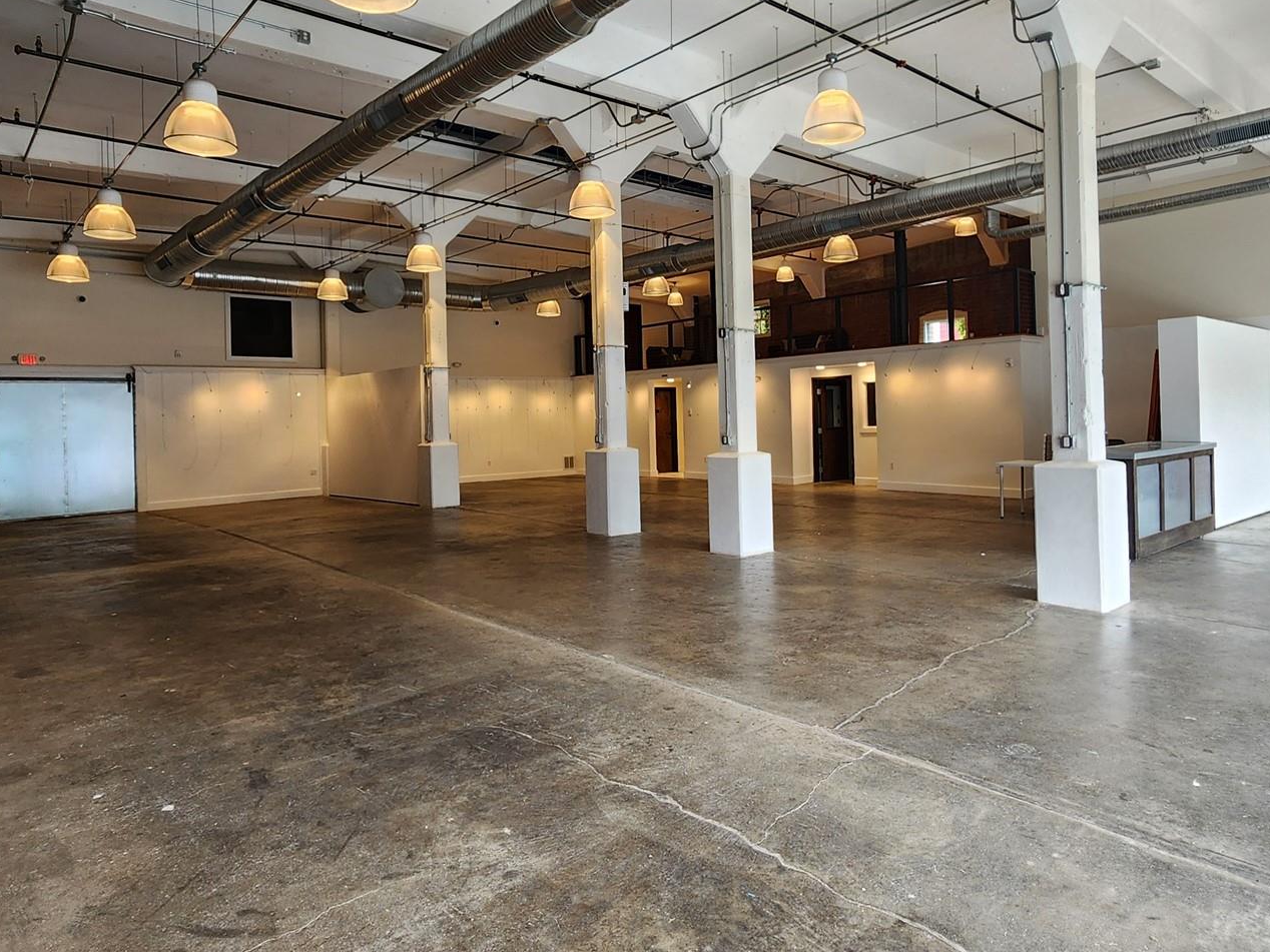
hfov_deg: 78.9
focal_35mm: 21
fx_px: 770
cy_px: 407
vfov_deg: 63.2
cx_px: 683
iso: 100
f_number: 2.2
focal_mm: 2.2
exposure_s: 1/60
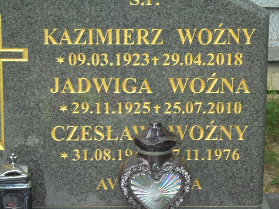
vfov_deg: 15.7
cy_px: 104
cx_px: 140
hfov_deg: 20.9
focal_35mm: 94
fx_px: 758
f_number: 4.7
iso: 100
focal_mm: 16.9
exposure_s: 1/100
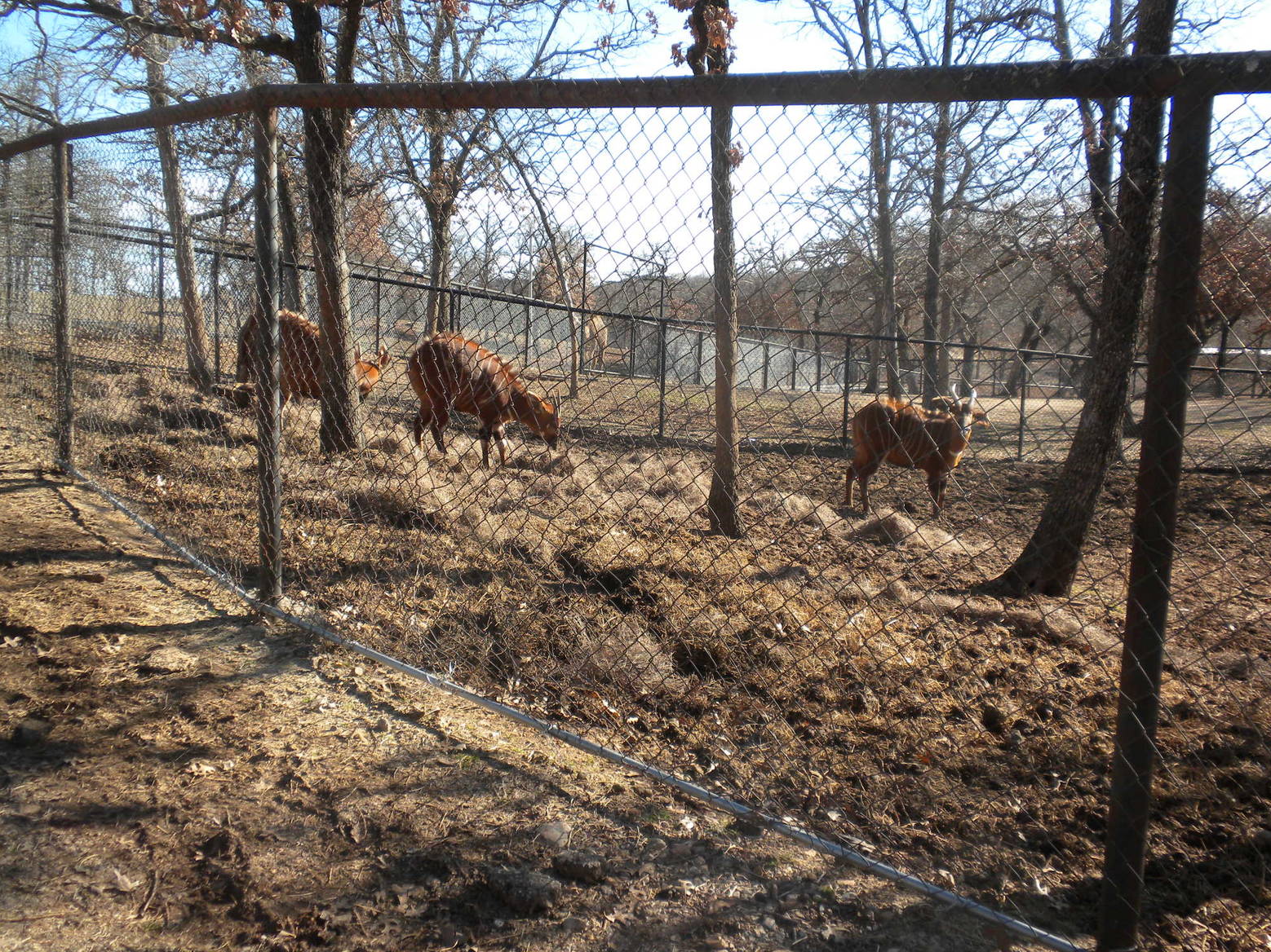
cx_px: 626
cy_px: 476
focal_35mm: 38
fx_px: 1395
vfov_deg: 37.7
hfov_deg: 49.0
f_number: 3.5
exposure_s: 1/333
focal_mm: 6.6
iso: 70
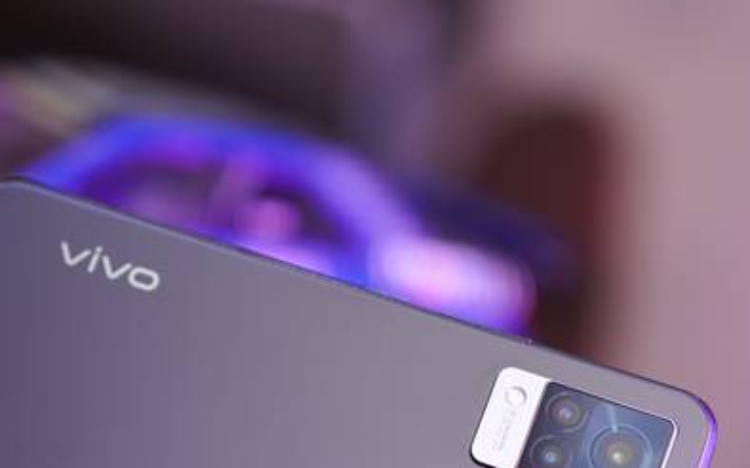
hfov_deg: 13.8
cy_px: 383
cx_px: 346
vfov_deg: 8.6
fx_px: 3106
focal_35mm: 152
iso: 250
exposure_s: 1/160
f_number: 1.4
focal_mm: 56
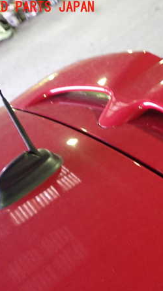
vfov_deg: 43.7
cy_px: 146
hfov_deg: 24.0
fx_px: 361
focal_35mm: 47
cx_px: 171
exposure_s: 1/20
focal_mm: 5.79
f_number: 2.4
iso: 800
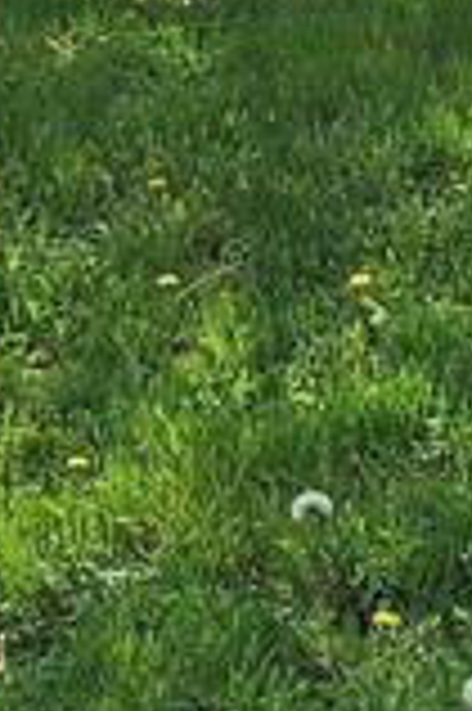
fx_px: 3055
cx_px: 436
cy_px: -22
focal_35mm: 155
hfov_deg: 8.8
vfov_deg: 13.1
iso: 25
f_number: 1.8
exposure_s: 1/861
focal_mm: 5.4
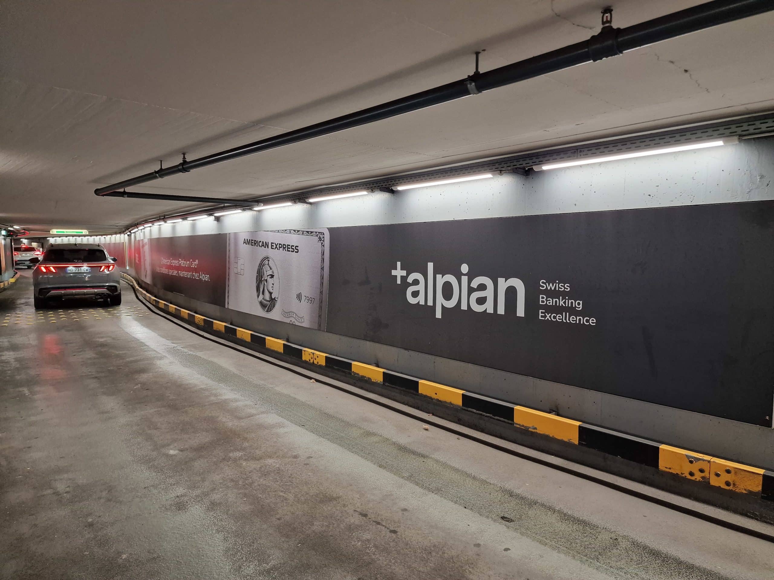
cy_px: 290
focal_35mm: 23
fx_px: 514
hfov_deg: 73.9
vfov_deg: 58.9
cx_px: 387
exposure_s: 1/59
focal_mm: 6.4
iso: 160
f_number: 1.8
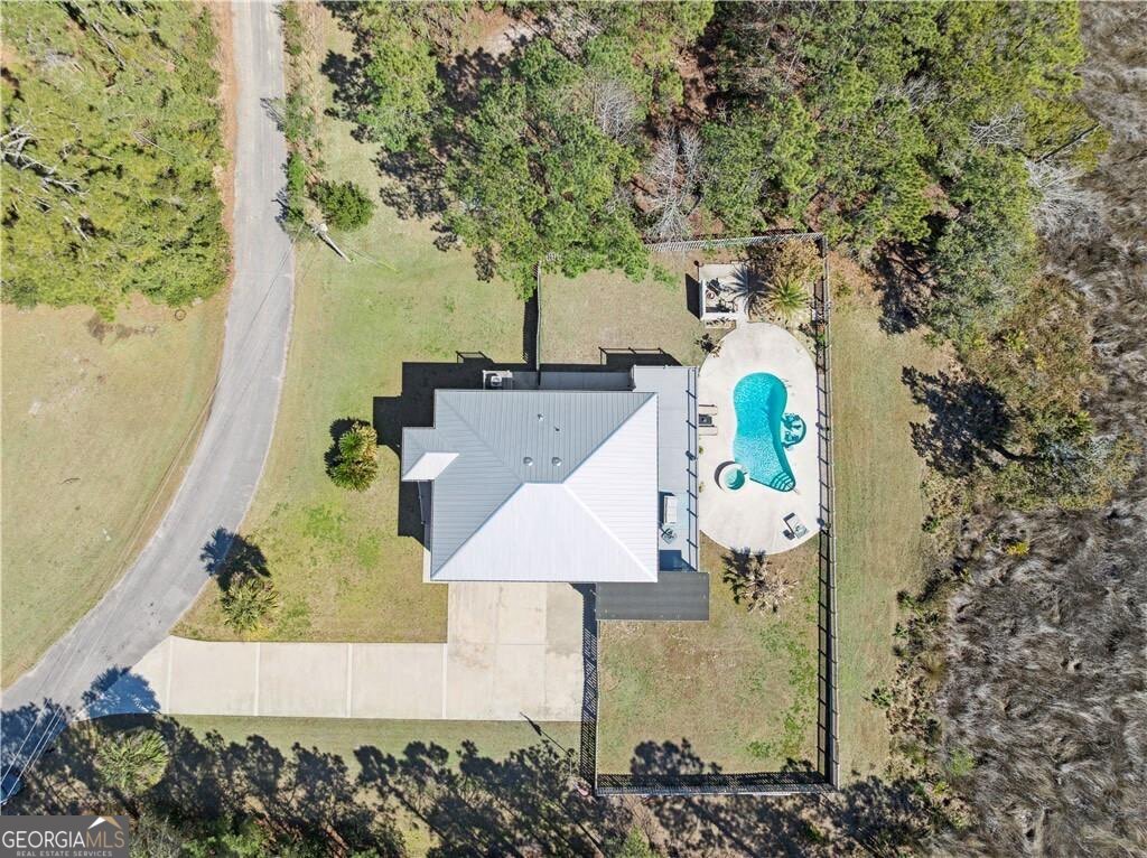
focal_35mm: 24
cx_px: 574
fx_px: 794
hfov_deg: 71.6
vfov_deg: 56.7
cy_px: 429
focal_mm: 12.29
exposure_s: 1/640
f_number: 2.8
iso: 100
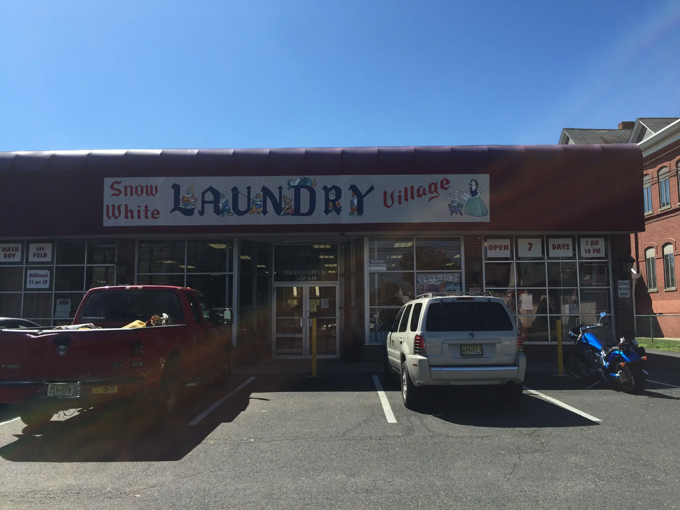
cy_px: 255
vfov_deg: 48.2
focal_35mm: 29
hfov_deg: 61.7
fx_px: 570
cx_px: 340
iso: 32
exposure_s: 1/1883
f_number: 2.2
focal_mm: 4.15
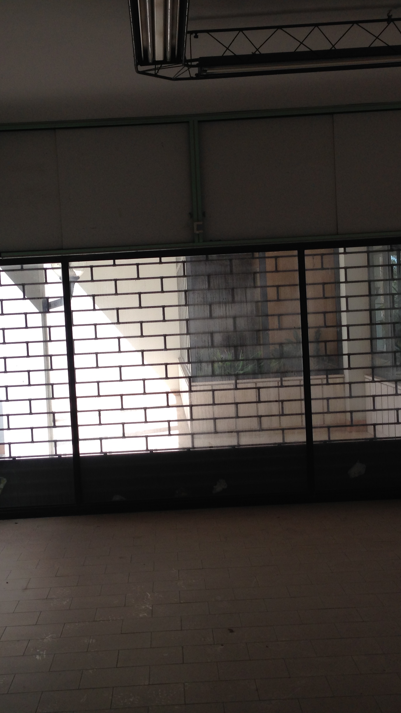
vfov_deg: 42.9
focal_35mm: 48
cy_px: 356
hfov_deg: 24.9
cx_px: 168
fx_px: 907
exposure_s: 1/306
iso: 50
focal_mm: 4.12
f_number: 2.4
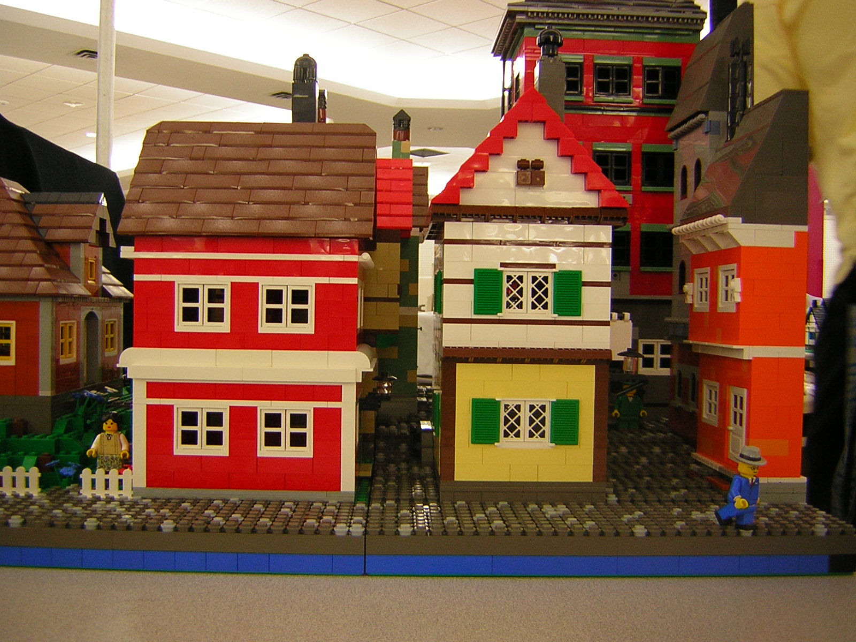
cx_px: 428
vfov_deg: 39.7
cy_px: 321
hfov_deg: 51.4
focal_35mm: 36
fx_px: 890
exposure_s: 1/4.8
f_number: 2.6
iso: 52
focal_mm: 4.7
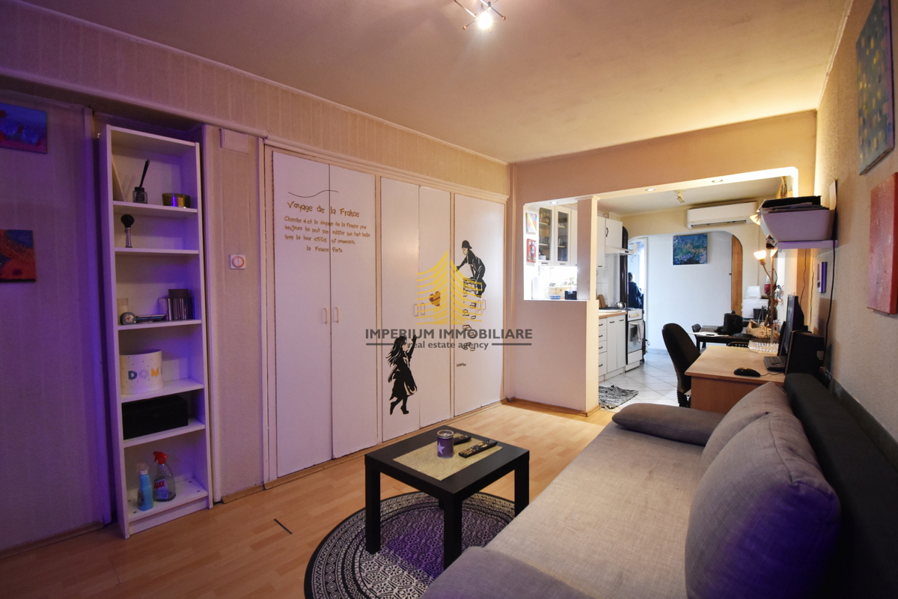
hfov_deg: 100.4
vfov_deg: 77.3
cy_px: 300
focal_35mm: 15
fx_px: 374
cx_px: 449
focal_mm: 10
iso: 1800
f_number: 4.5
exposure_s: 1/30
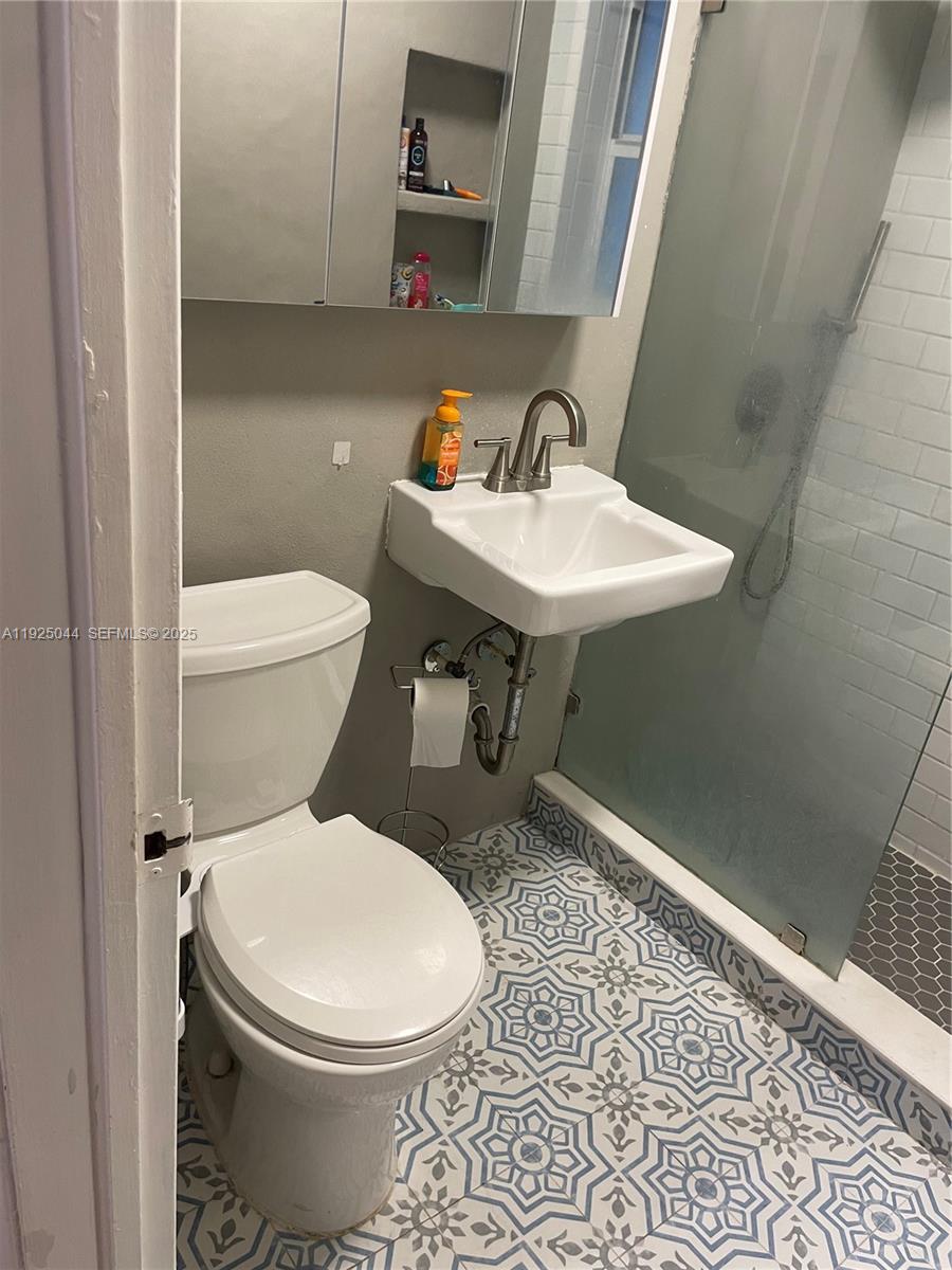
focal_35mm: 26
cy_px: 635
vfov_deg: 67.3
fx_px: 953
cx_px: 476
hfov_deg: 53.1
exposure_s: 1/60
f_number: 1.6
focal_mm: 4.2
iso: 100
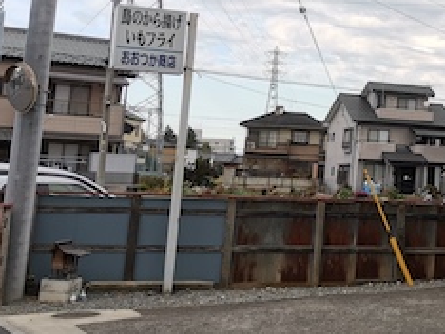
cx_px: 572
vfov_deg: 20.6
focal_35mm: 71
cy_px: 74
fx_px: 914
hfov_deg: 24.1
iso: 50
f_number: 1.8
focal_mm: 4.75
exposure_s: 1/729
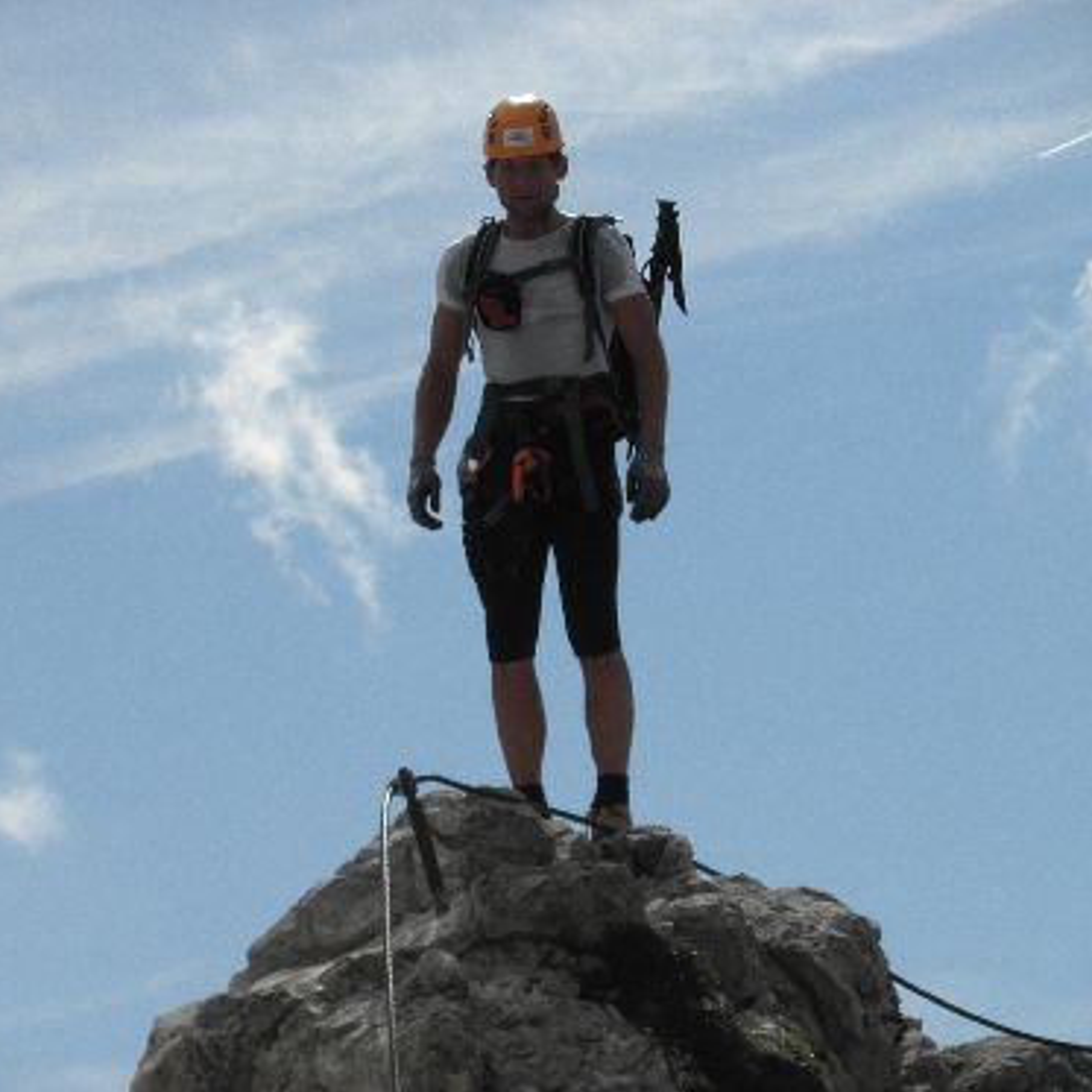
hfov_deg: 10.9
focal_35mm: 160
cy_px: 546
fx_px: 5710
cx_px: 515
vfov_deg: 10.9
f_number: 13.6
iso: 80
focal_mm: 23.8
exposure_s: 1/160
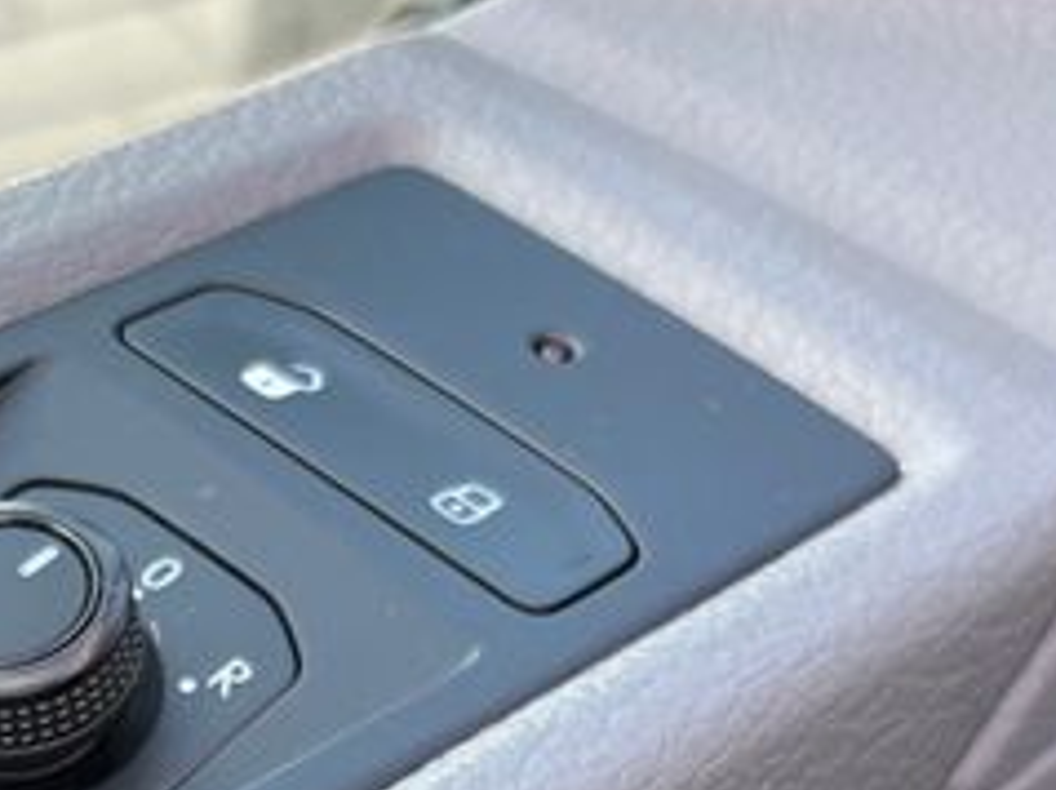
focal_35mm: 112
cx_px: -89
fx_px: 3413
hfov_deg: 17.1
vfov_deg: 12.6
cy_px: 1114
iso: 32
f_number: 1.6
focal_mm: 5.1
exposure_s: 1/134
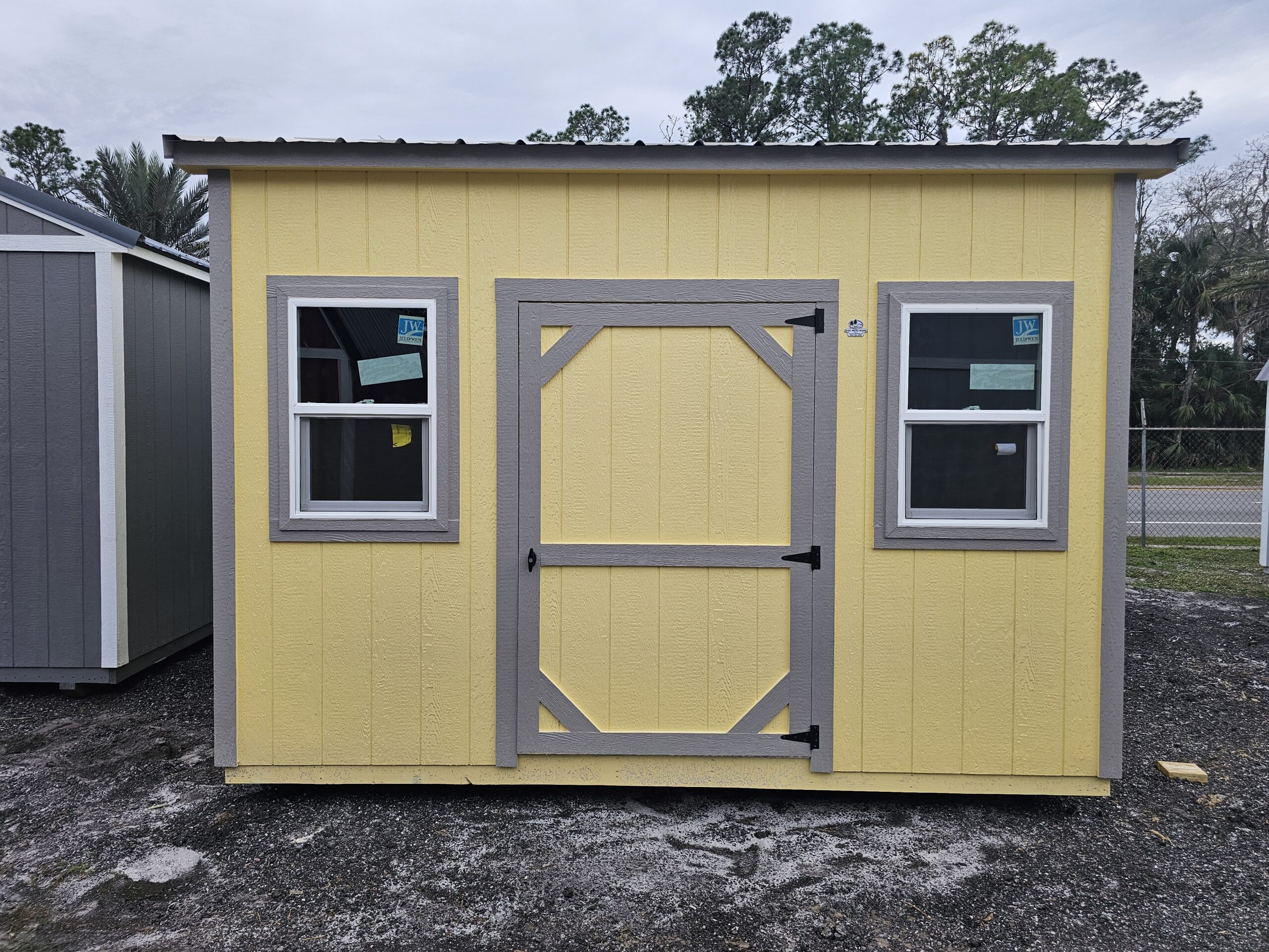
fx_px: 843
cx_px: 634
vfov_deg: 58.9
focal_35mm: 23
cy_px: 476
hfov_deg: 73.9
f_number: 1.7
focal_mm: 6.3
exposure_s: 1/398
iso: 20
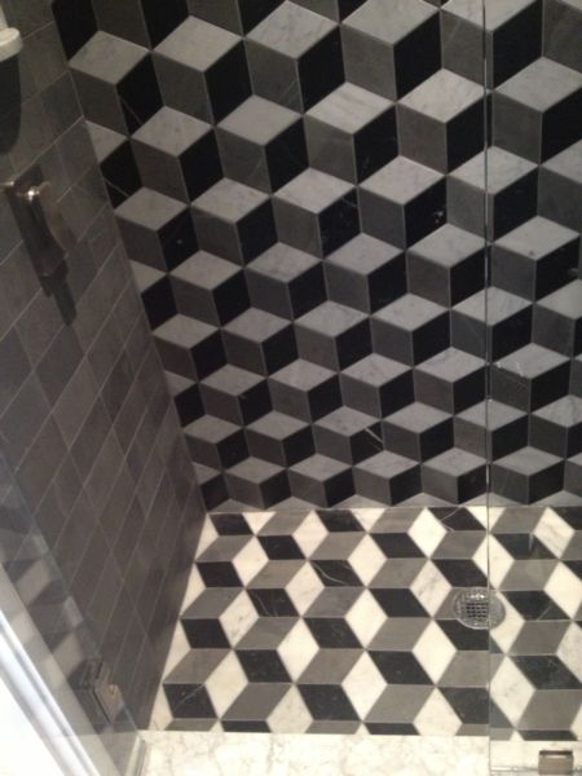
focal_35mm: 35
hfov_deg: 40.7
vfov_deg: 52.6
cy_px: 388
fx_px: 785
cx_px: 291
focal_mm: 4.28
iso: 400
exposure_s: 1/20
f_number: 2.4
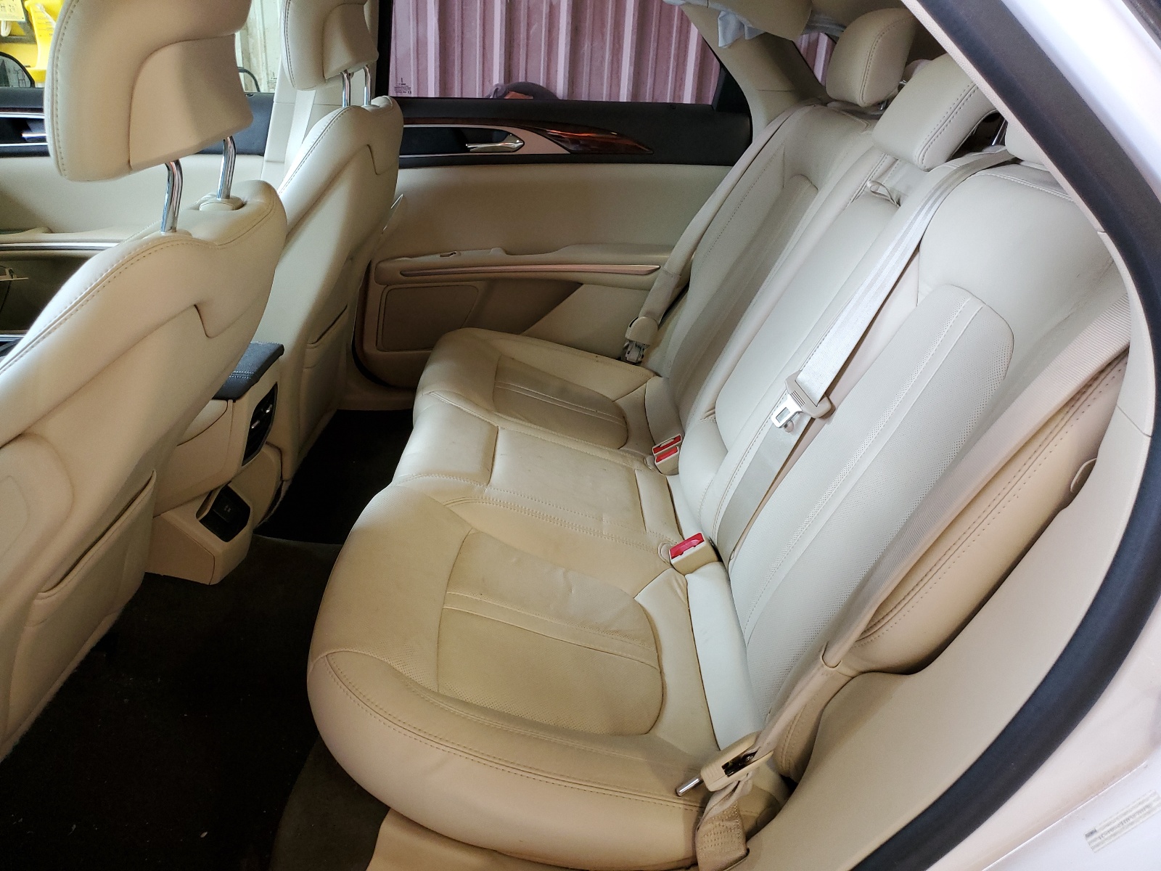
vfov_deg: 53.1
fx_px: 872
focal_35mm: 26
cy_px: 436
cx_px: 580
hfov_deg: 67.3
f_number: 1.5
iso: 134
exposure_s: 1/60.2
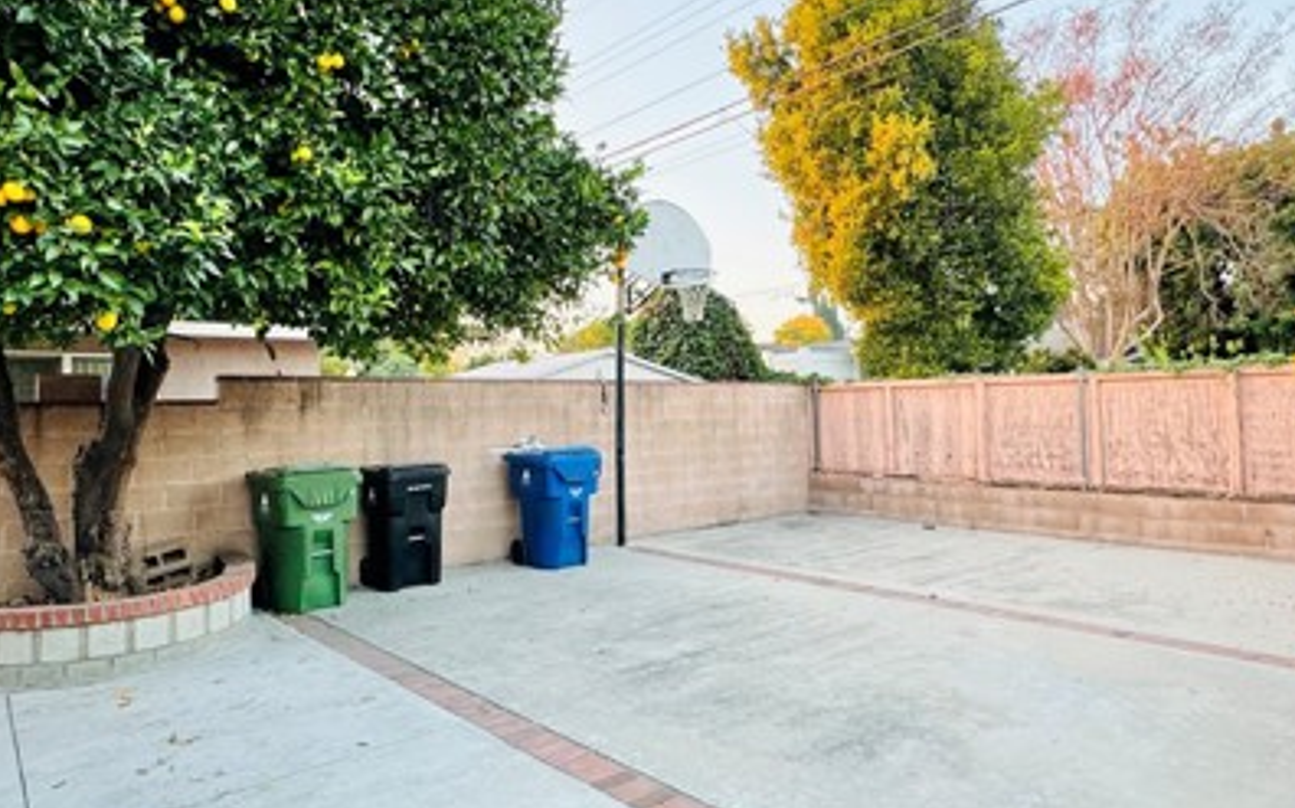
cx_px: 612
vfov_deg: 51.0
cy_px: 373
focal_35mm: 24
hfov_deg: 74.8
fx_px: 847
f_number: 2.2
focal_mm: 2.22
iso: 160
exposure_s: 1/99
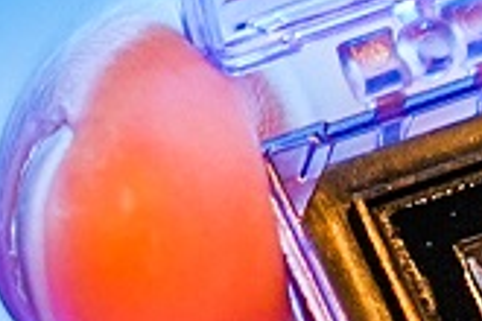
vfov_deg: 0.8
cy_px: 499
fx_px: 23362
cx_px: 993
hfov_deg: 1.2
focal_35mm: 1745
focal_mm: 200
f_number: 2.8
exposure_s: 1/60
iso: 800
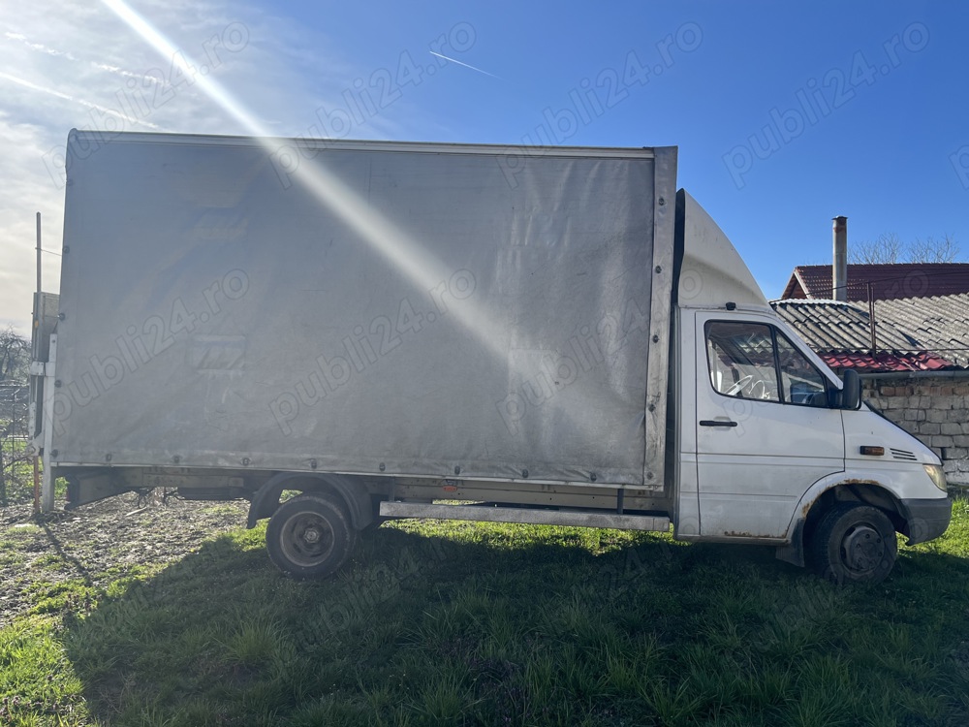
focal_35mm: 26
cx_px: 484
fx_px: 728
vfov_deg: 53.1
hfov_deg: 67.3
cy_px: 364
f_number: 1.6
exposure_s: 1/2688
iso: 50
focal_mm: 5.1
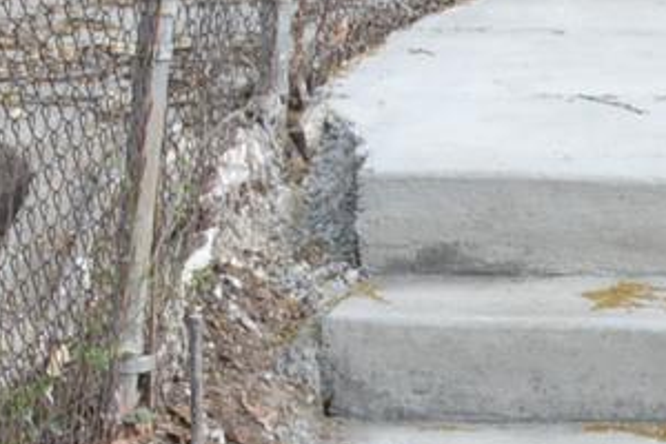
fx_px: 4921
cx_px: 1328
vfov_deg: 5.1
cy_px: -356
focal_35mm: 266
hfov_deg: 7.4
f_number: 5.6
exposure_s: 1/125
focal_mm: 26
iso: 400
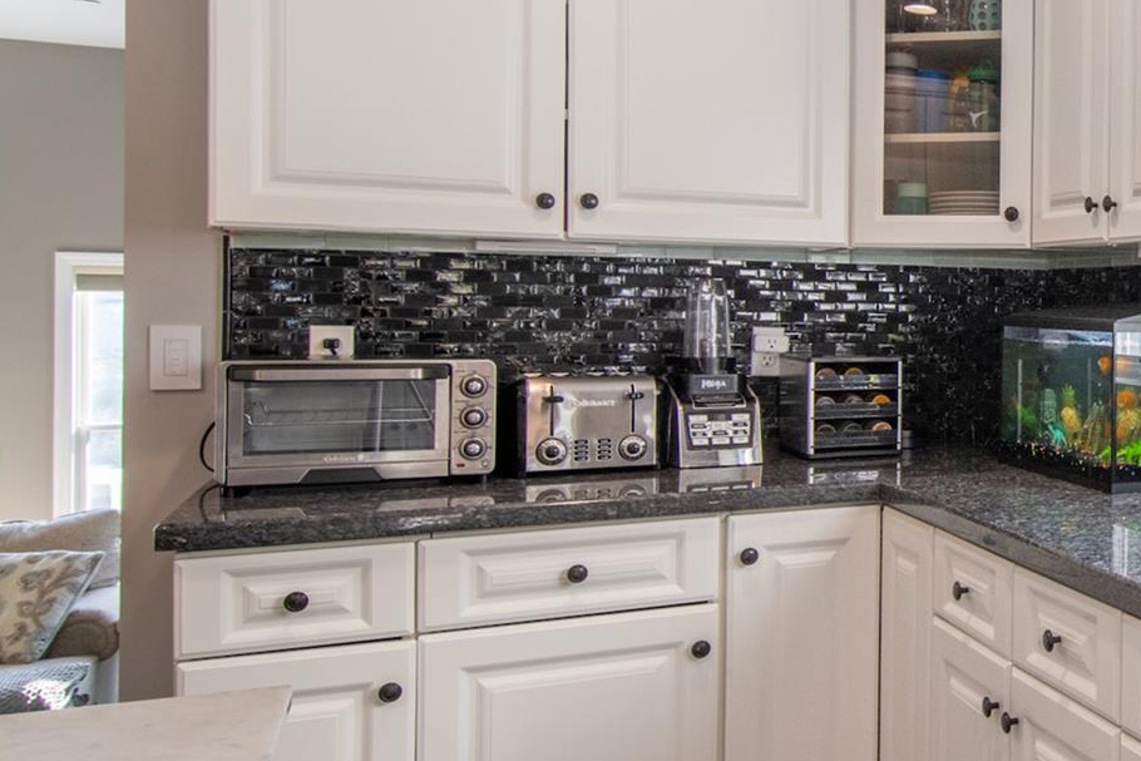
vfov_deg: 35.6
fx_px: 1177
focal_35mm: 37
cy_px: 280
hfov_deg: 41.3
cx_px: 1255
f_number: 8
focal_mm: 11
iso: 640
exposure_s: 1/60
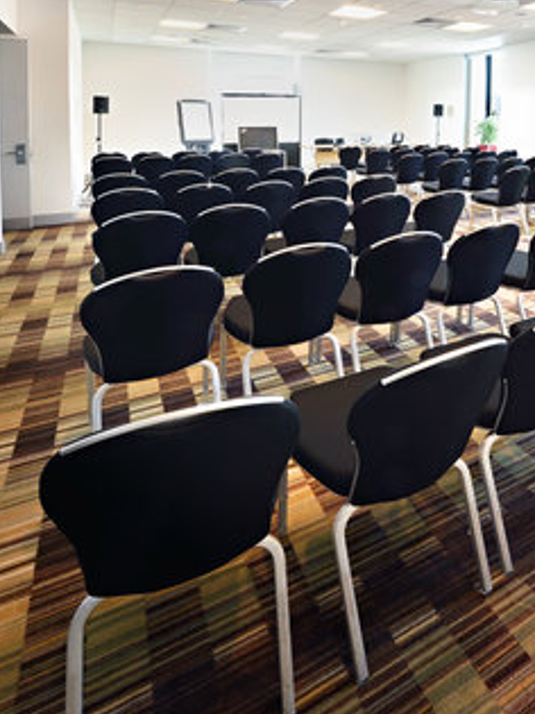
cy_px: 354
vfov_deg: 76.4
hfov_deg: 57.5
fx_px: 454
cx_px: 410
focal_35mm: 22
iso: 200
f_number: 13
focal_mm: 15
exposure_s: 1
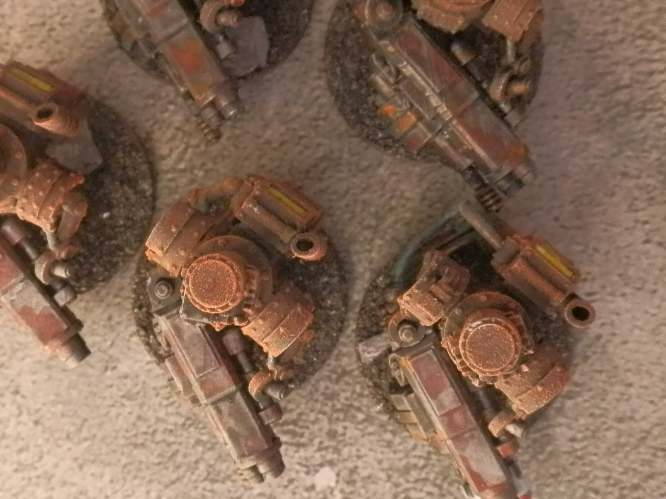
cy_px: 283
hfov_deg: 38.1
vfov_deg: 29.1
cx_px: 271
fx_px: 962
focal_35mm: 50
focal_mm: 5
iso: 400
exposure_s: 1/80
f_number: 3.1
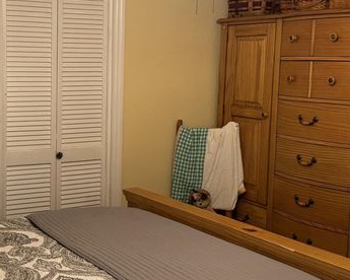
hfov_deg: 32.1
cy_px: 117
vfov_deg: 26.2
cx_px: 102
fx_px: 601
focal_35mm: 58
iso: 200
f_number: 1.78
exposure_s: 1/120
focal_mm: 6.76
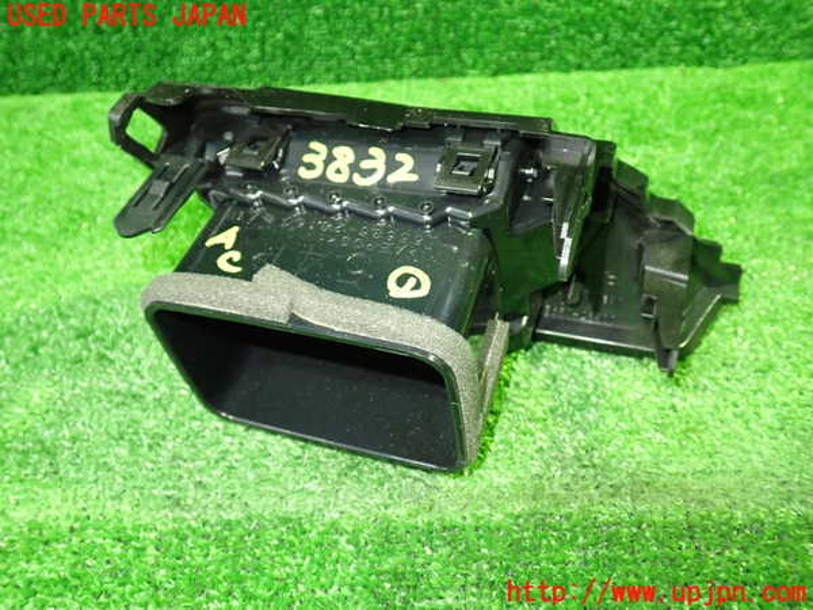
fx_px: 705
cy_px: 305
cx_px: 406
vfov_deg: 46.8
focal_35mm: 30
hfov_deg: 60.0
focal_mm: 5.4
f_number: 2.3
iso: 800
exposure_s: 1/25
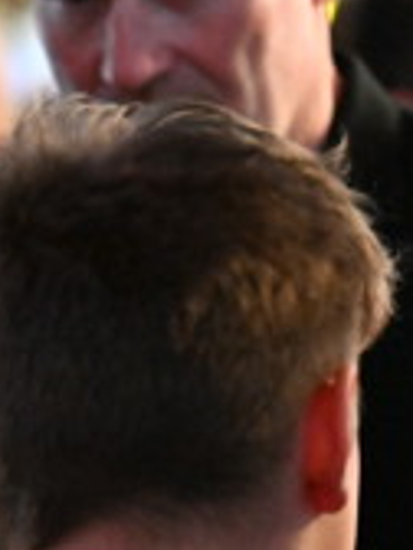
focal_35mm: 276
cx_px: -459
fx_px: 4391
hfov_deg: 5.3
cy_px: 583
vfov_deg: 7.1
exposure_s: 1/125
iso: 16000
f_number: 2.8
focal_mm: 70
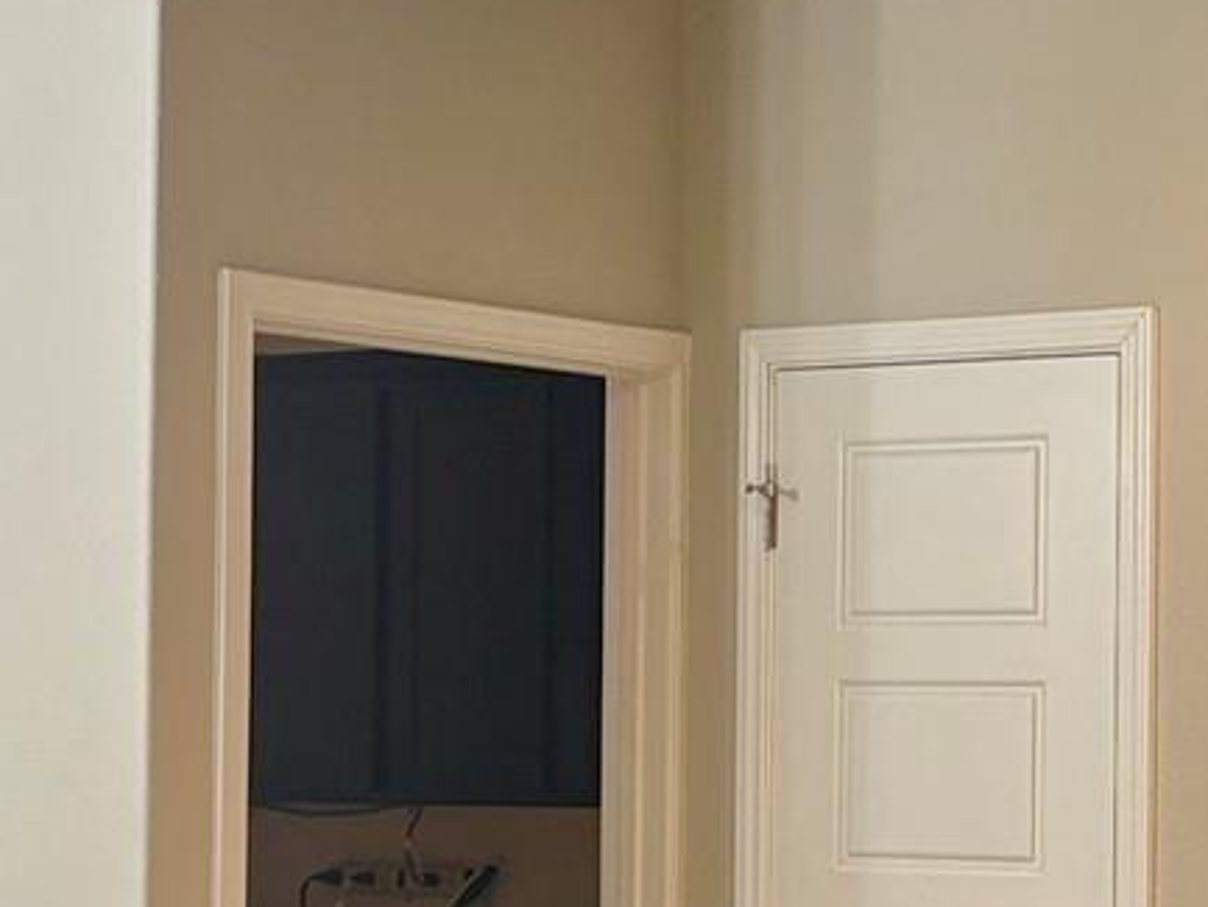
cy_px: 631
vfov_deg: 12.0
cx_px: 960
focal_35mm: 123
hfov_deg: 15.9
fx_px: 4294
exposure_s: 1/60
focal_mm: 5.96
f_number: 1.6
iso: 80
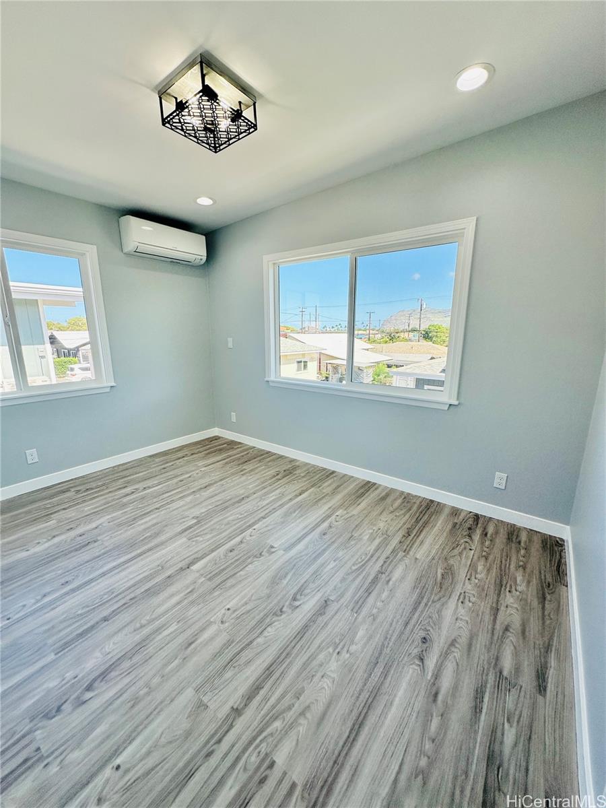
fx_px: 327
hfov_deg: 85.7
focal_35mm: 14
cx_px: 303
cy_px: 404
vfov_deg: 102.1
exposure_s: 1/379
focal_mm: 2.22
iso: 40
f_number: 2.2
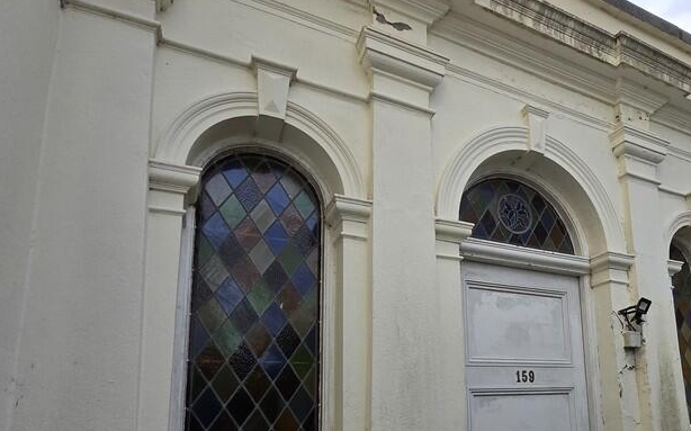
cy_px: 327
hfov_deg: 75.4
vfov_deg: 50.6
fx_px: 433
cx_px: 445
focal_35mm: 23
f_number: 2.2
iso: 25
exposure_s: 1/205
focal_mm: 1.7
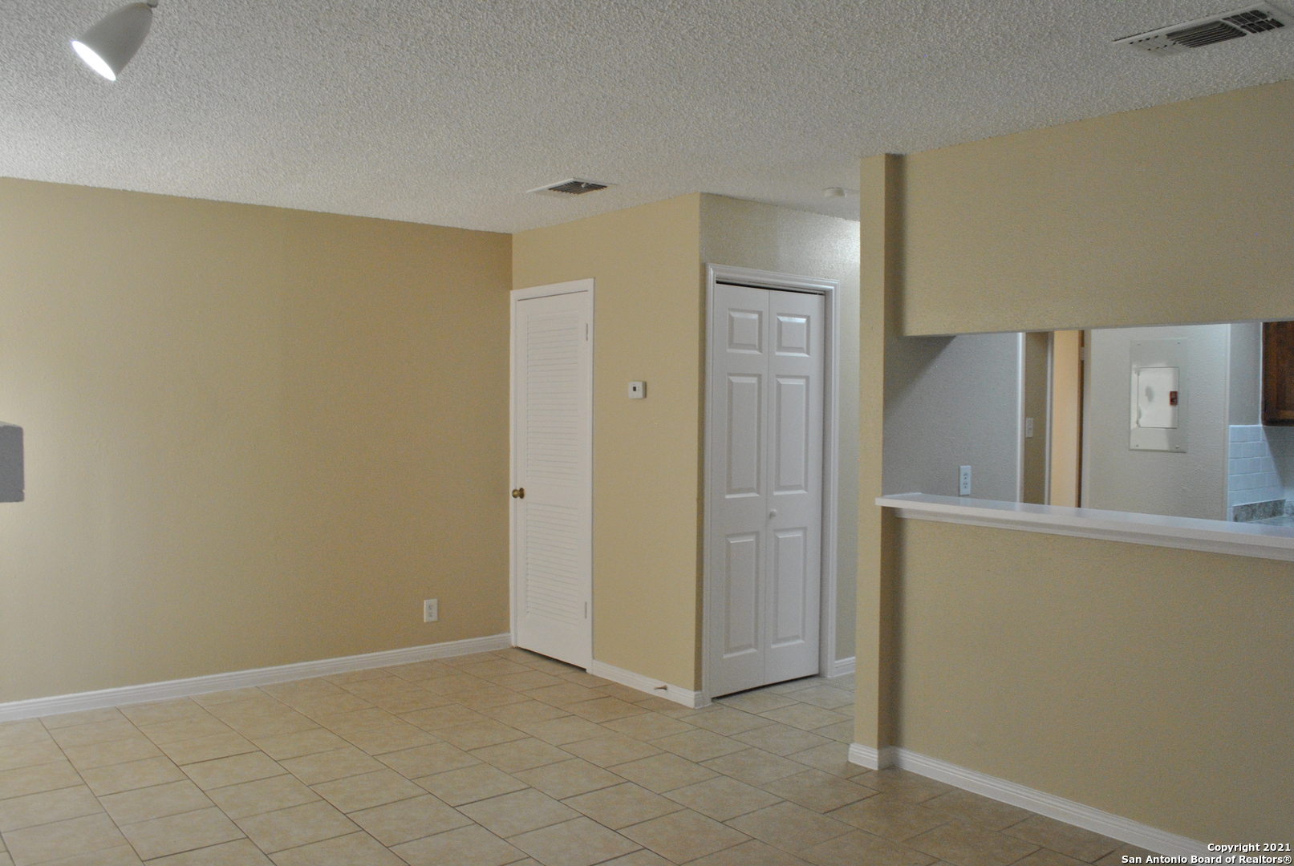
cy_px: 433
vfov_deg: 43.7
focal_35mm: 30
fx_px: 1080
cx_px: 647
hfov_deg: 61.9
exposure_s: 1/25
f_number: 8
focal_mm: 20
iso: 800
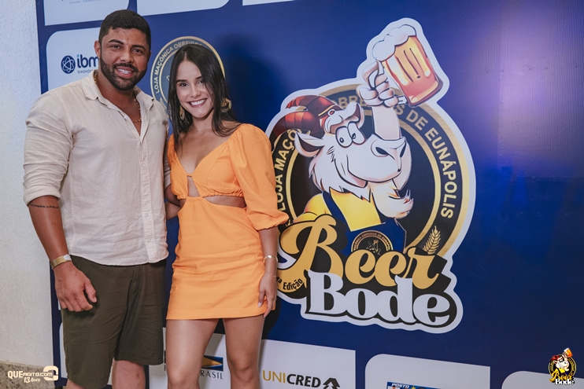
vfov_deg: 36.9
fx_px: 584
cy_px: 194
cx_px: 292
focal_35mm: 36
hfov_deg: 53.1
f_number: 2.5
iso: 1600
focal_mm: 24
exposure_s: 1/400
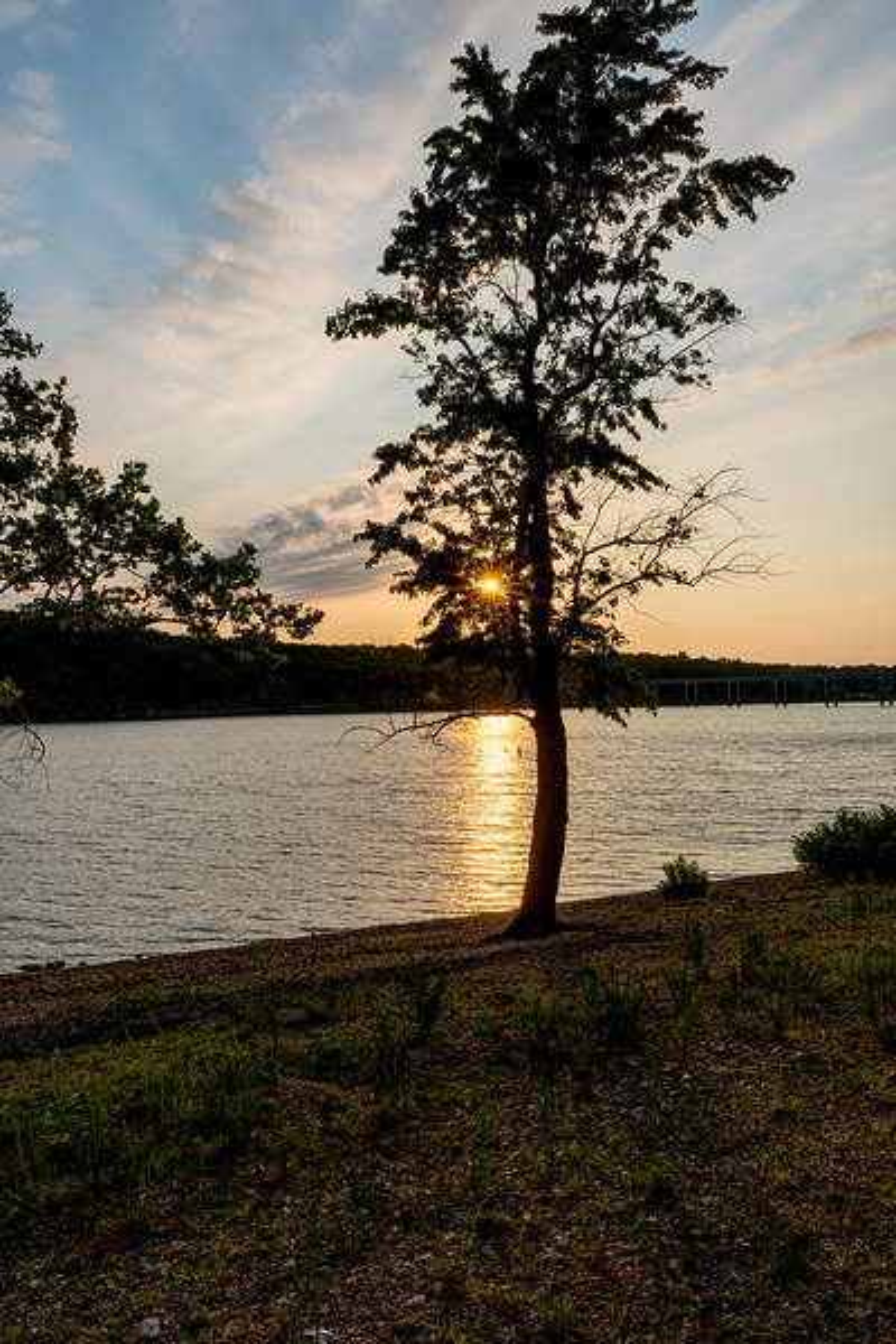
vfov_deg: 61.9
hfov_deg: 43.6
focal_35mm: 30
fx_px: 1120
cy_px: 672
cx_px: 448
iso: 100
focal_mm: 30
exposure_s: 1/100
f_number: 14
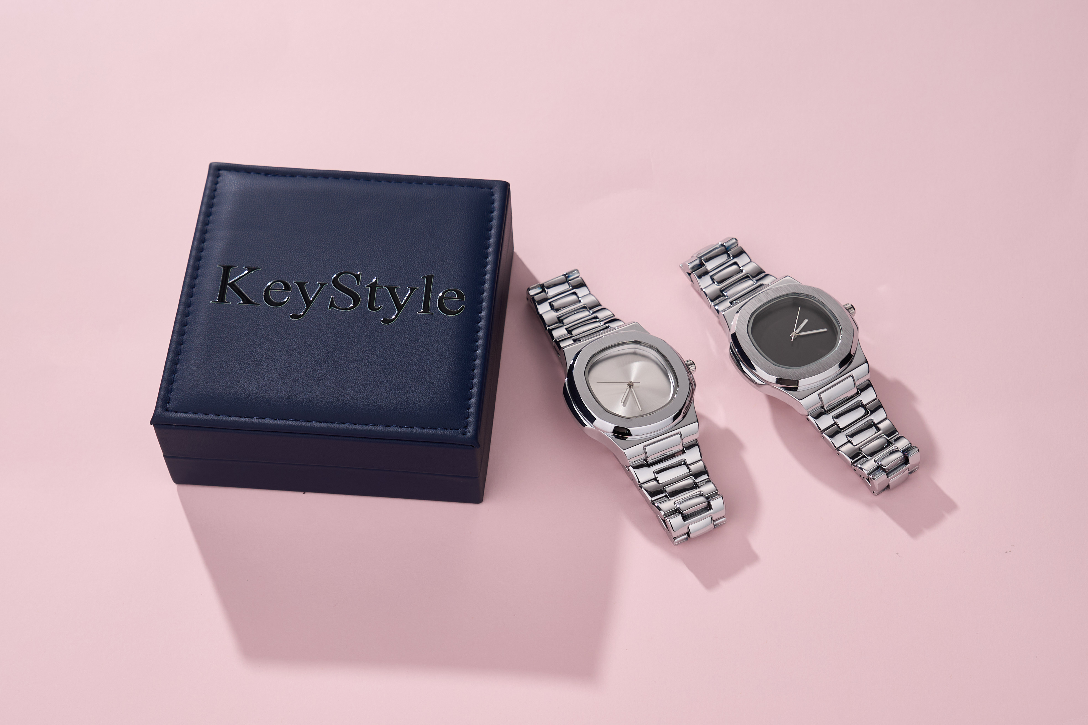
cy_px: 362
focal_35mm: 67
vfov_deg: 20.3
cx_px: 544
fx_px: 2025
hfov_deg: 30.1
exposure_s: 1/200
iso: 250
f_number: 8
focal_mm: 45
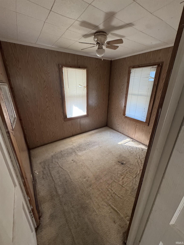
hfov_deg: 85.7
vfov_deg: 102.1
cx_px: 92
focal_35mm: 14
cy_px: 122
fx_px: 99
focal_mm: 2.22
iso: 320
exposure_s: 1/67
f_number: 2.2
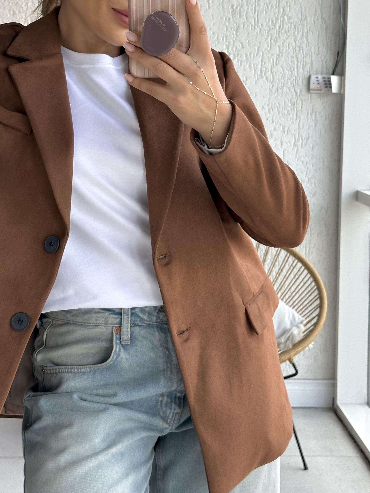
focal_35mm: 69
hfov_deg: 21.3
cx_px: 158
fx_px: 983
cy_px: 145
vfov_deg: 27.9
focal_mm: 6.86
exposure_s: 1/176
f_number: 1.78
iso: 64
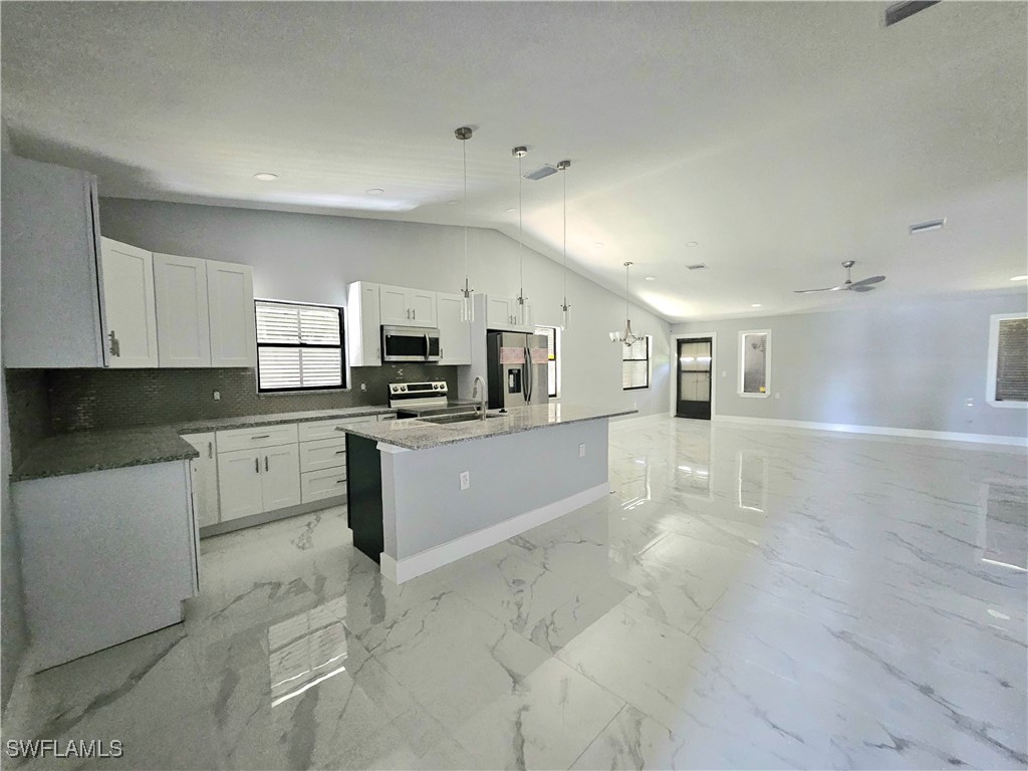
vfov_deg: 89.9
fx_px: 386
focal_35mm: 13
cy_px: 386
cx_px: 514
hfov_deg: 106.2
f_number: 2.2
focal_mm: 1.74
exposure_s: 1/24
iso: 640
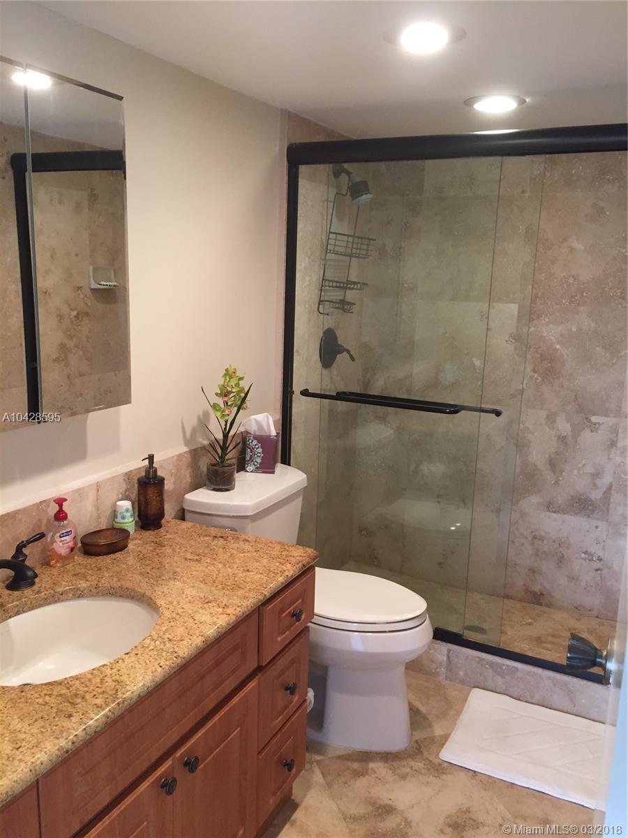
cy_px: 419
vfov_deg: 61.7
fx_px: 701
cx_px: 314
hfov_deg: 48.2
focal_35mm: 29
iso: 100
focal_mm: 4.15
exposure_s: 1/30
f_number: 2.2
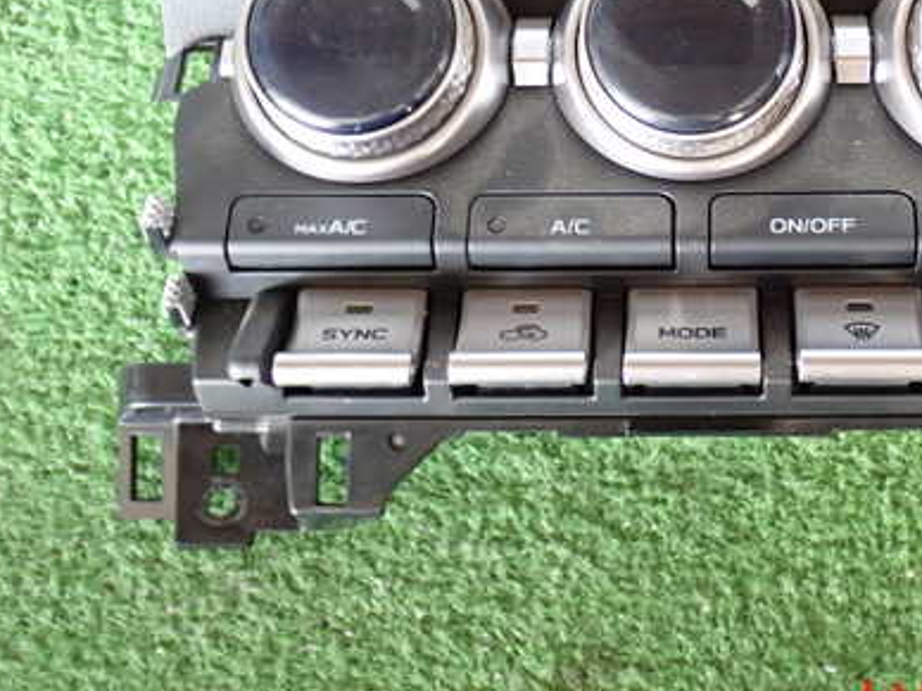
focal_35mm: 68
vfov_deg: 21.5
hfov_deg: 28.2
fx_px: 1811
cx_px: 687
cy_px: 199
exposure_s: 1/40
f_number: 2.9
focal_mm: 7.84
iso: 640
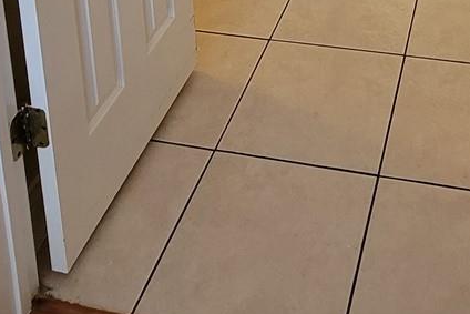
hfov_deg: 37.7
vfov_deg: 17.5
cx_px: 362
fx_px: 666
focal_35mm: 51
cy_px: -338
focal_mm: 2.2
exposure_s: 1/60
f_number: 2.2
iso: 160
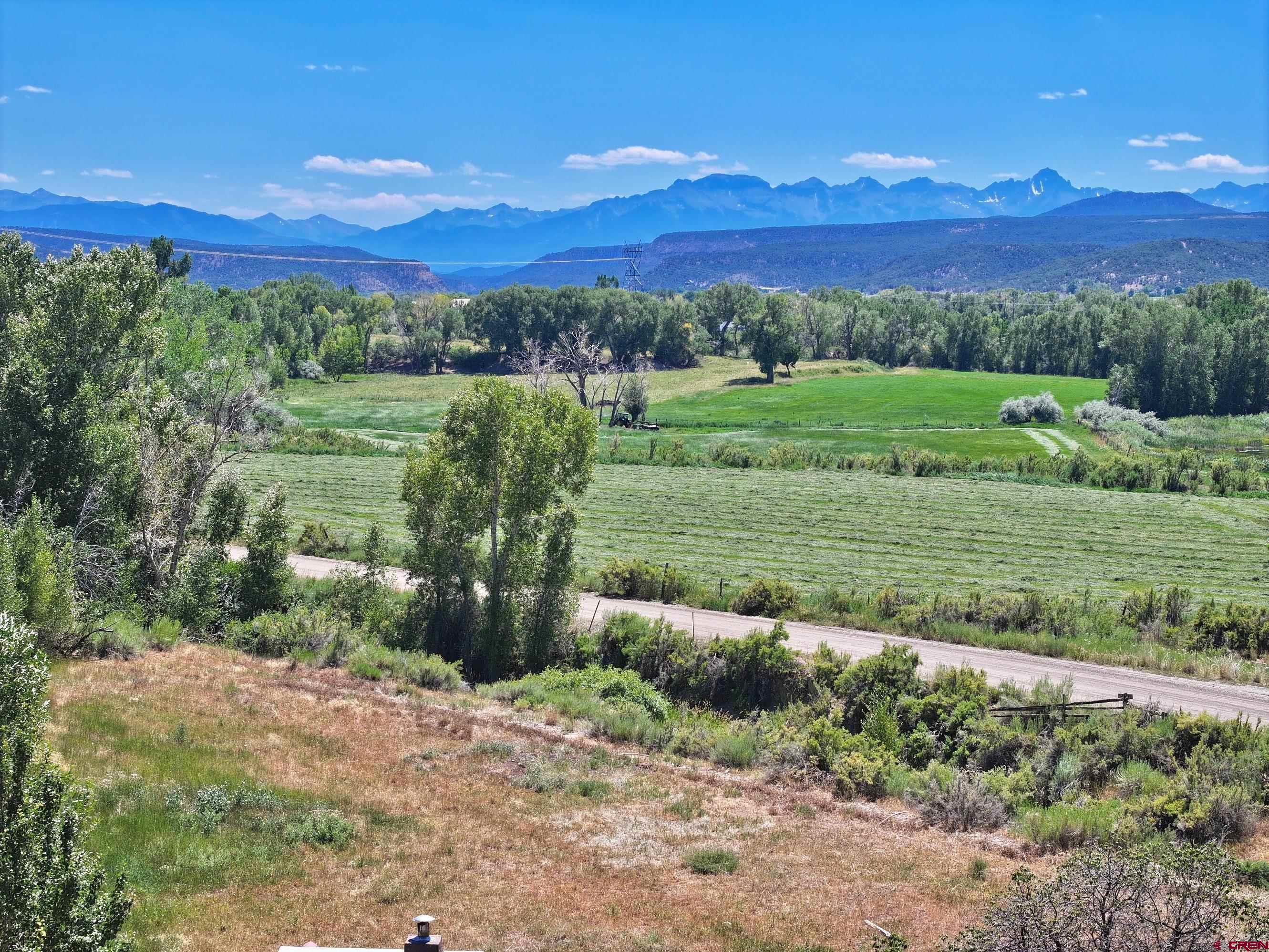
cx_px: 634
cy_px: 476
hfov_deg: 27.8
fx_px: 2566
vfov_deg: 21.0
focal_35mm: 70
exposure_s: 1/1600
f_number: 2.8
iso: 170
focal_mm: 19.35
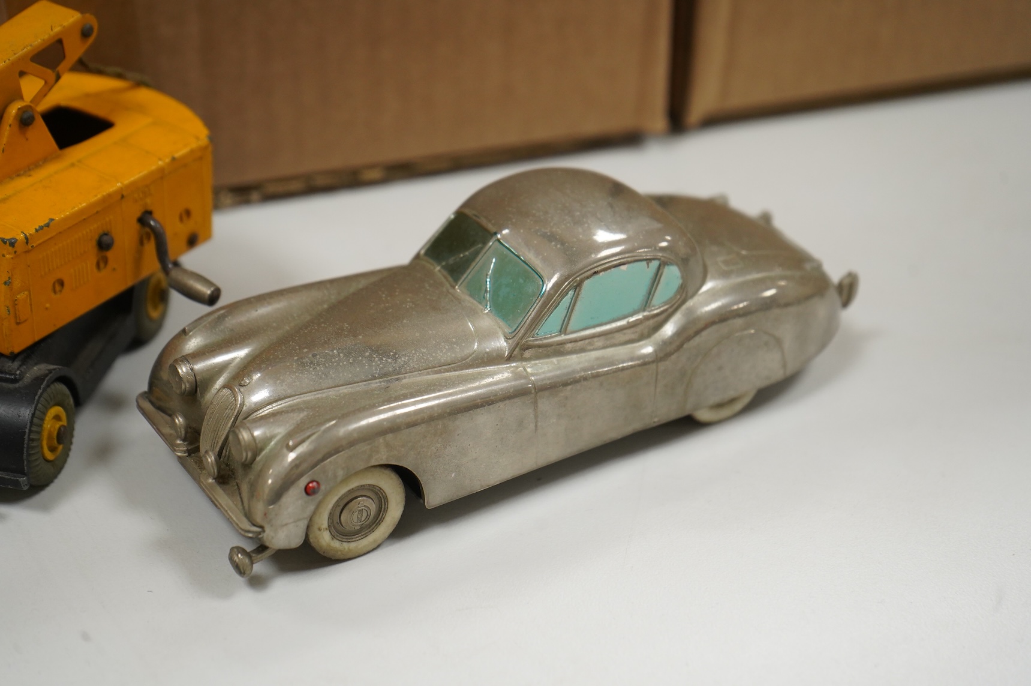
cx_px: 516
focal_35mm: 70
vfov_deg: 19.4
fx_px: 2003
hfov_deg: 28.9
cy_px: 343
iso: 2500
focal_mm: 70
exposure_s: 1/125
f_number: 6.3
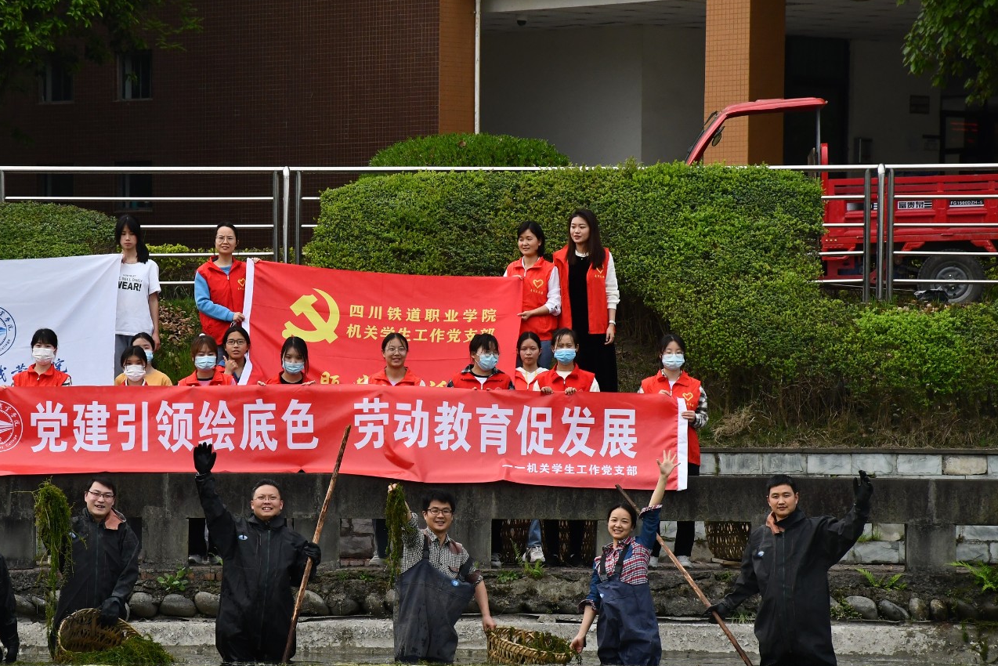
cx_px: 386
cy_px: 385
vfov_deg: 6.5
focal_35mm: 211
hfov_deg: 9.7
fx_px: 5850
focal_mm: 112
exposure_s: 1/1000
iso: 1000
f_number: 8
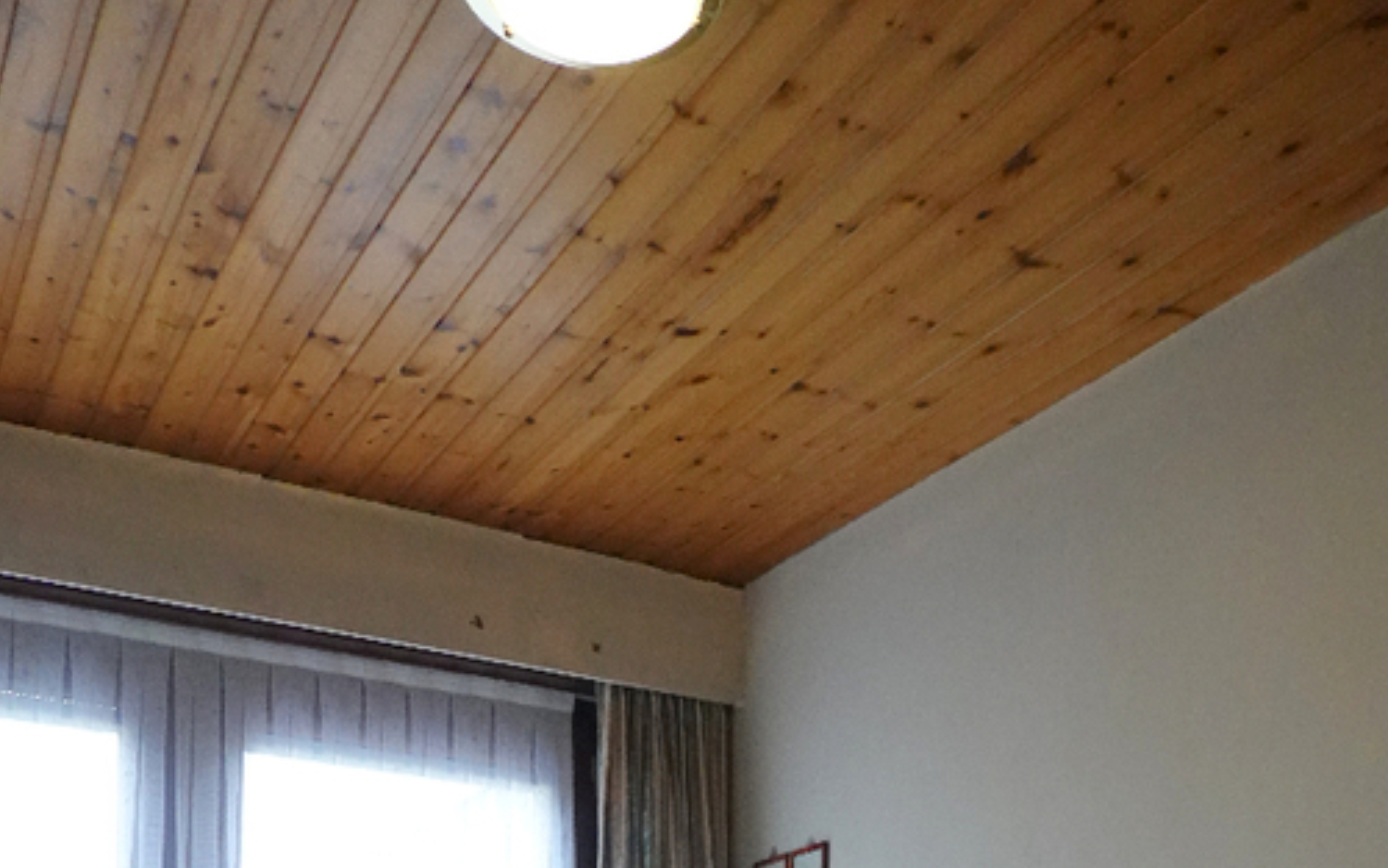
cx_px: 780
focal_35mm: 44
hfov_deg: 45.2
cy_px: 1165
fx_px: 1665
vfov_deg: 24.9
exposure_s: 1/320
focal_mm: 9
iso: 1600
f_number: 2.8
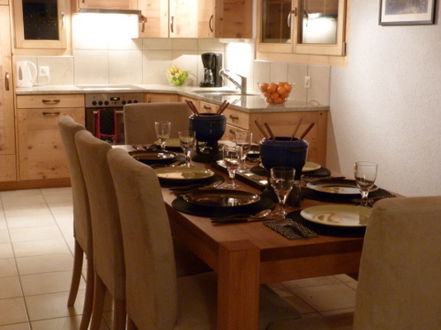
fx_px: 662
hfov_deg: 36.8
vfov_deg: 28.0
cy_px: 165
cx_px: 220
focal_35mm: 52
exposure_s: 1/1.6
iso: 400
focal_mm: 9.4
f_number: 8
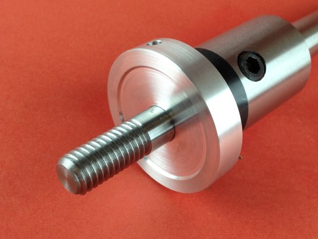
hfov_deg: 36.0
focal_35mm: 53
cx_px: 189
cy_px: 129
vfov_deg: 27.5
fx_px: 487
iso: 50
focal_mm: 4.12
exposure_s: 1/60
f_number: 2.4
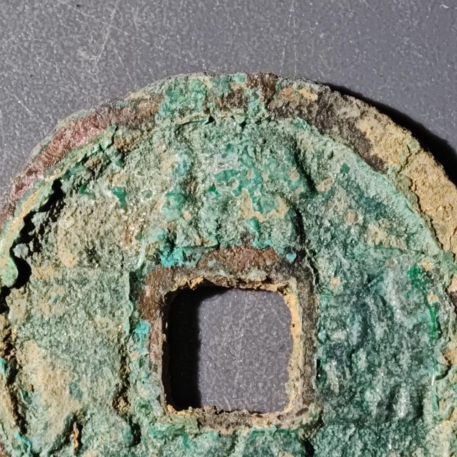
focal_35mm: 151
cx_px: 216
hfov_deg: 11.6
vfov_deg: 11.5
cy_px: 347
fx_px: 2255
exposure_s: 1/96
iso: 400
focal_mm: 9
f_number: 2
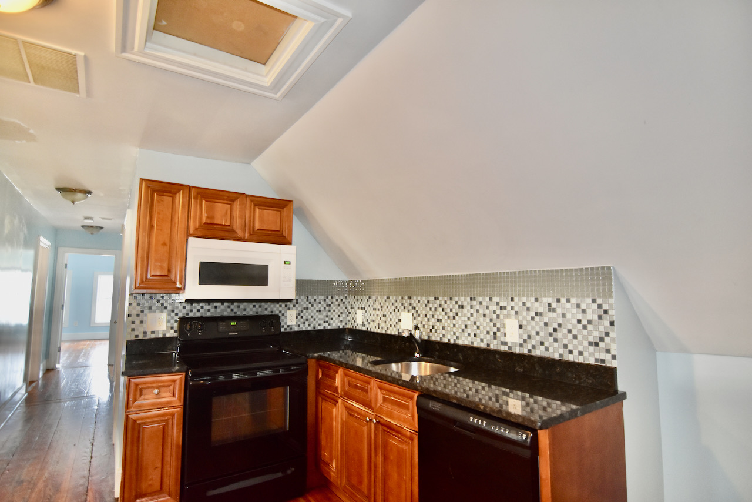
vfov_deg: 67.4
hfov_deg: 90.0
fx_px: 376
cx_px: 376
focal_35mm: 18
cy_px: 251
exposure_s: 1/60
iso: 1100
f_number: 2.8
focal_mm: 12
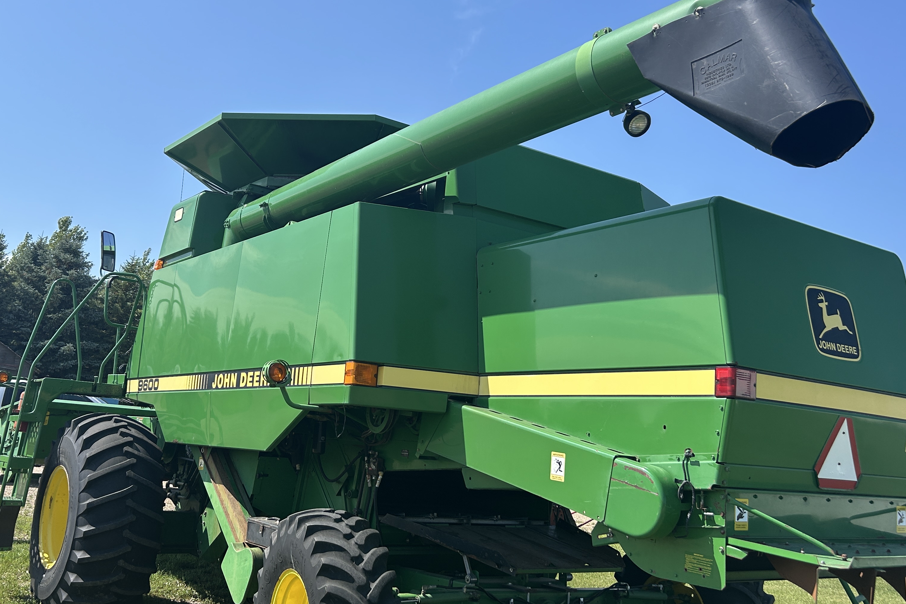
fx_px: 906
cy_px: 288
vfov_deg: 36.9
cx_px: 391
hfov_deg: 53.0
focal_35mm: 36
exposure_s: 1/3704
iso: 50
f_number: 1.5
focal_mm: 5.7
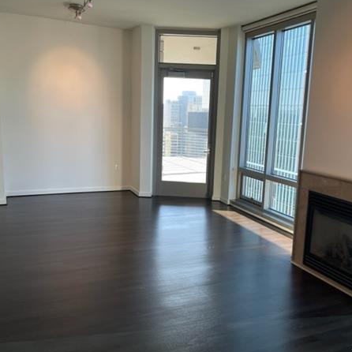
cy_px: 179
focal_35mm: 33
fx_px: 380
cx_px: 202
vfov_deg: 49.7
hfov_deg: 49.6
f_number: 1.6
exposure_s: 1/120
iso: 40
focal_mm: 5.1
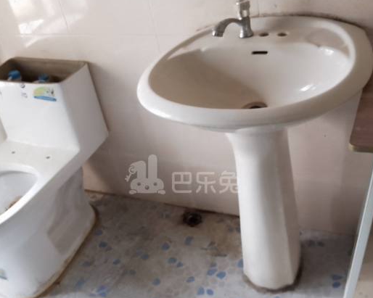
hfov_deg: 44.8
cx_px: 183
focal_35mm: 41
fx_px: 453
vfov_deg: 36.4
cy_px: 175
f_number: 1.8
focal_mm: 3.69
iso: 100
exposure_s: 1/30
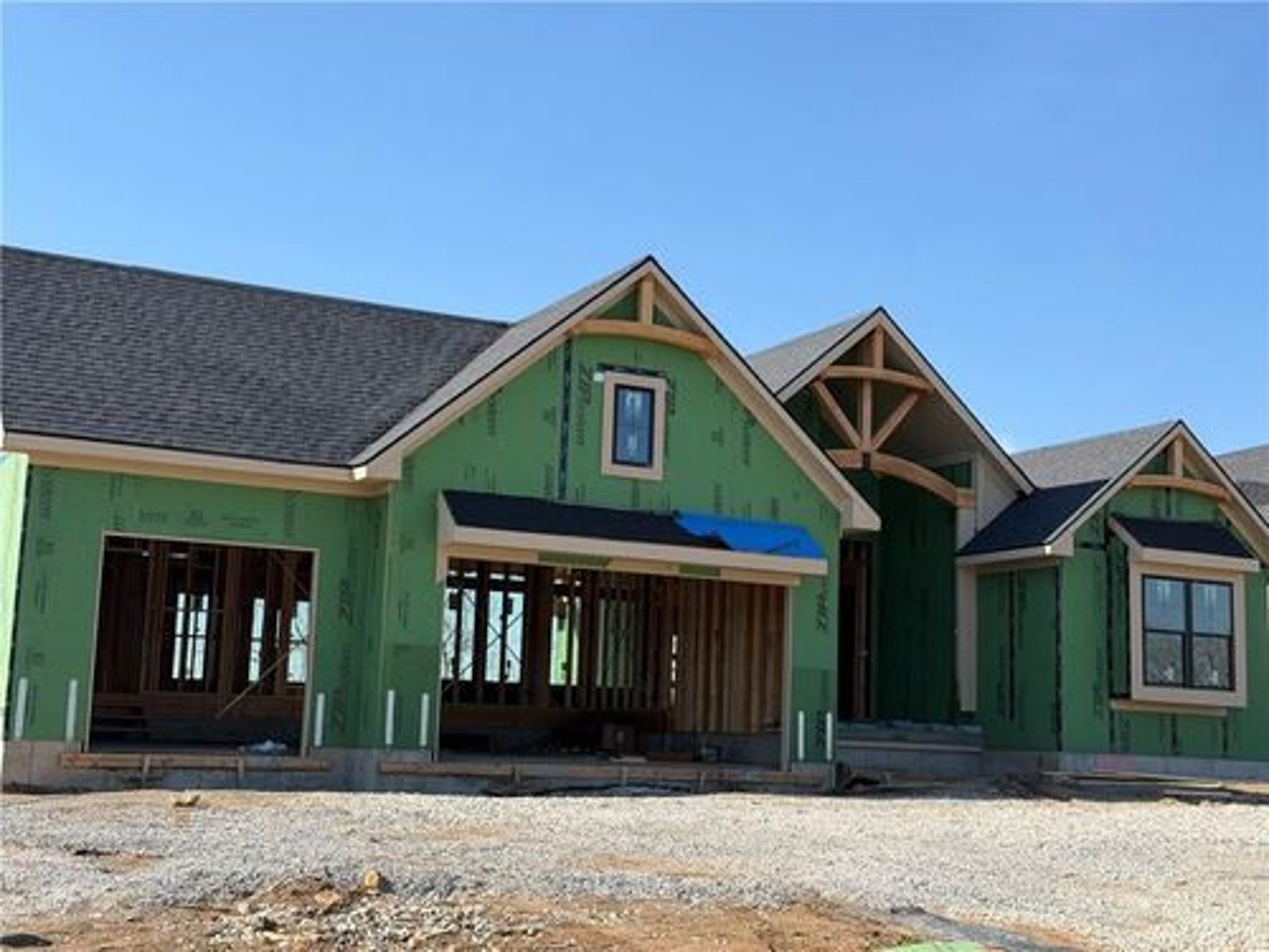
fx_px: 1760
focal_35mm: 48
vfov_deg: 30.3
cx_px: 634
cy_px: 476
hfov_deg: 39.7
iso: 64
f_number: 1.78
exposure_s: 1/3096
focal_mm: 6.76
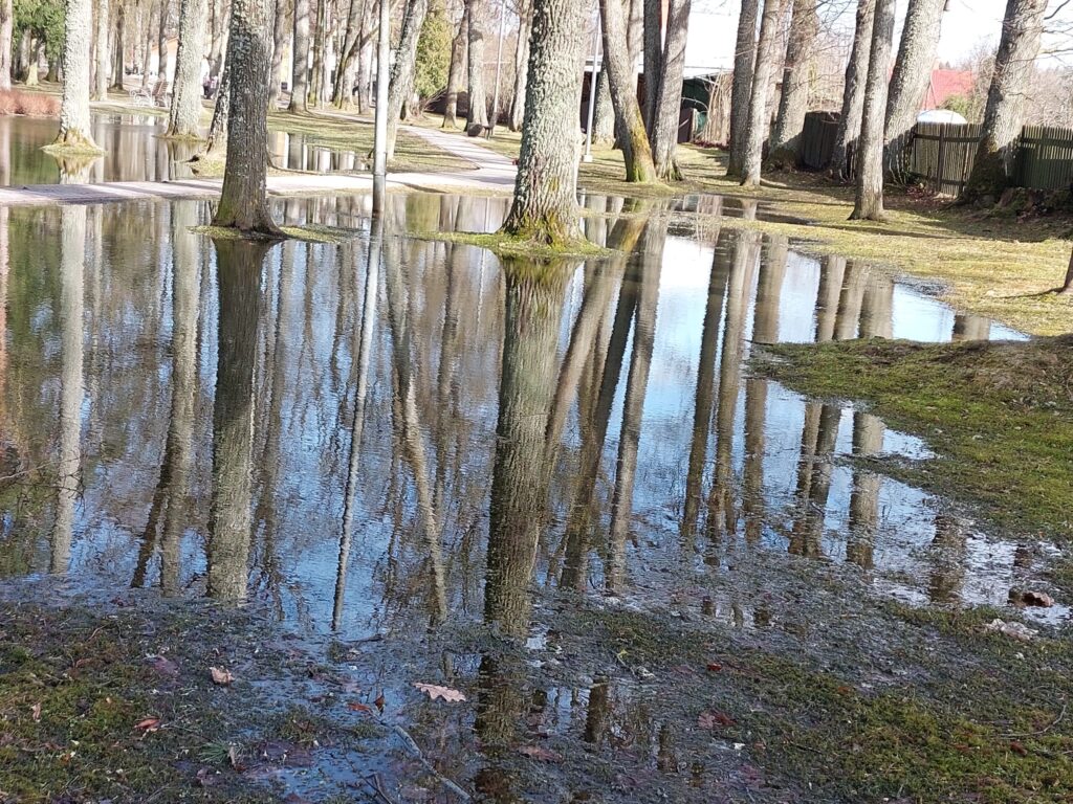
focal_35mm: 24
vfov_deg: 56.8
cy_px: 402
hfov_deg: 71.6
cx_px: 536
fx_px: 744
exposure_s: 1/184
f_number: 1.8
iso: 25
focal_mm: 5.23
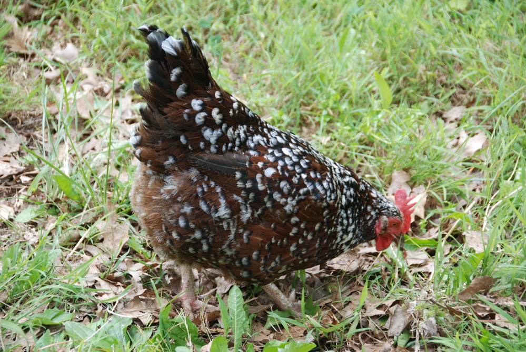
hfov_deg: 13.0
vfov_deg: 8.7
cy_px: 176
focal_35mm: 158
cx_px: 263
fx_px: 2304
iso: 200
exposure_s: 1/125
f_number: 5.6
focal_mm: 105
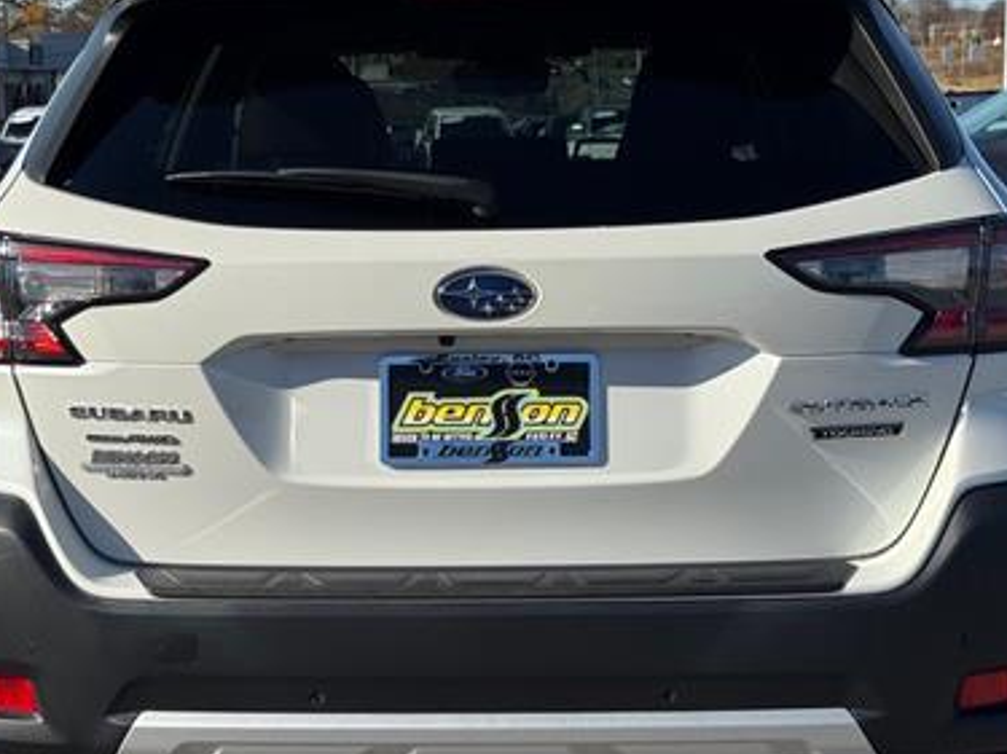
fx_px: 2385
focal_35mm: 82
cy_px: 376
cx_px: 438
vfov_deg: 18.0
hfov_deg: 23.8
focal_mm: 6.76
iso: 64
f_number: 1.78
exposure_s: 1/5848
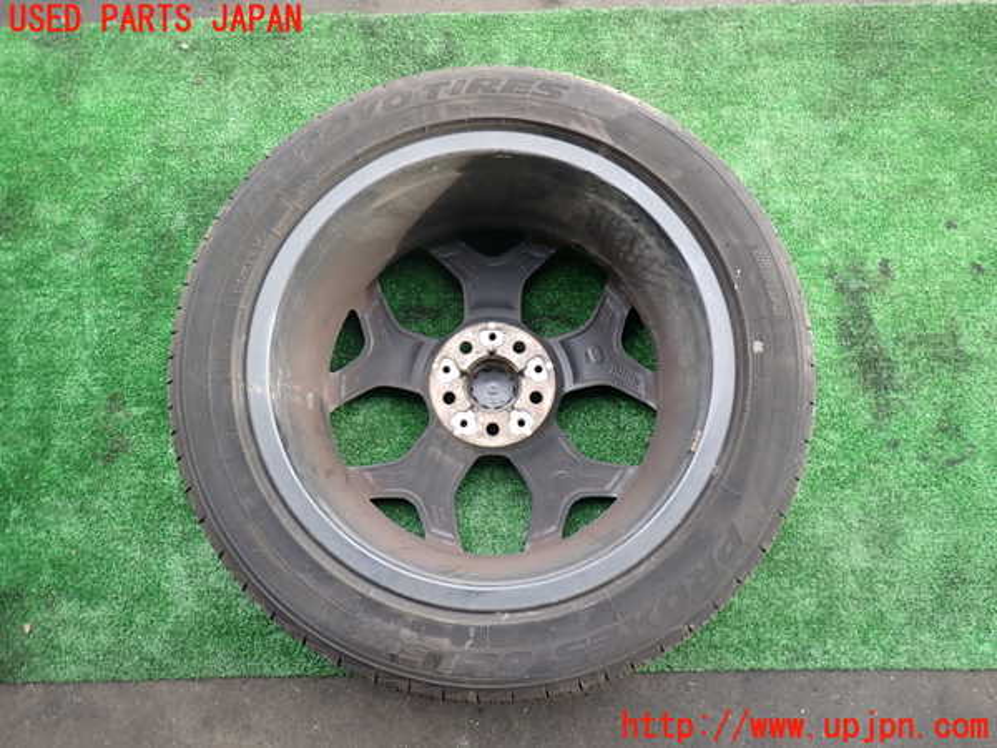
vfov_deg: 54.9
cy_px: 374
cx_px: 498
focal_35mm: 25
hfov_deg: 69.4
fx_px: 720
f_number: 2
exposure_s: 1/160
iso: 100
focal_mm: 4.5
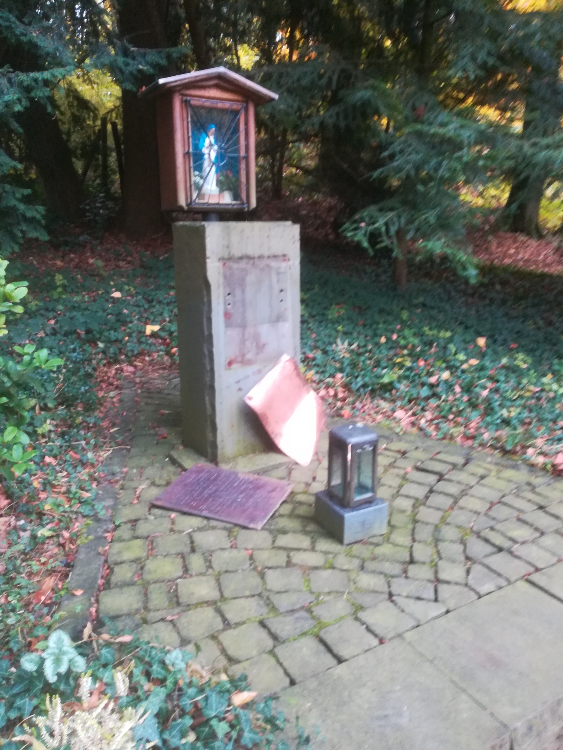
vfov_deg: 65.3
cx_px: 286
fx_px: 585
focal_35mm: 27
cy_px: 366
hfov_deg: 51.4
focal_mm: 3.83
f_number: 2.2
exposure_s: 1/33.3
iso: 250
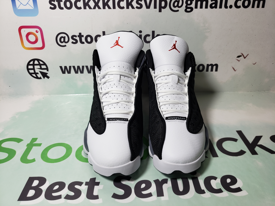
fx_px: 207
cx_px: 138
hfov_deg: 67.3
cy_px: 103
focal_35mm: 26
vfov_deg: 53.1
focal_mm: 4.3
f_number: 1.5
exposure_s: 1/483
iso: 50
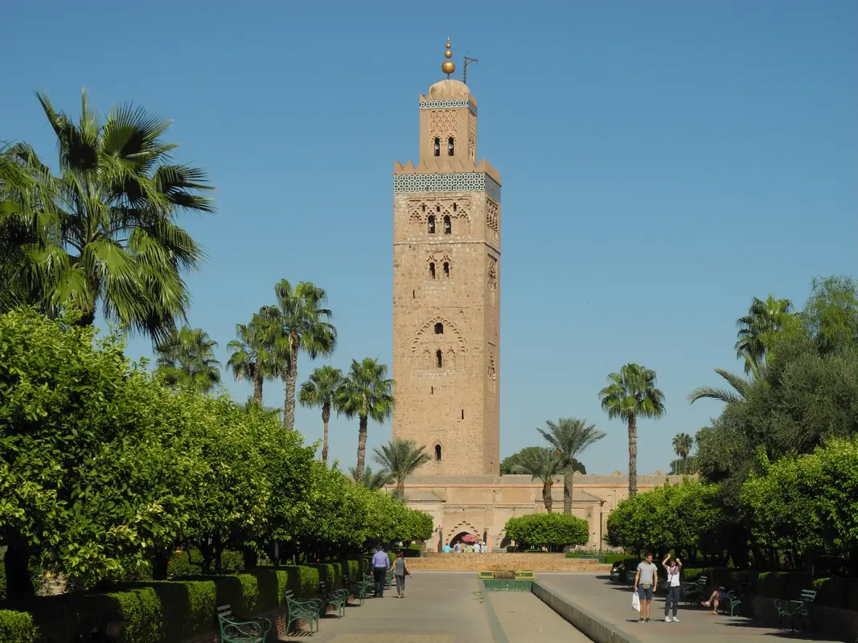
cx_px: 429
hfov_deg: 20.9
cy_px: 322
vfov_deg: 15.7
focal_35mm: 94
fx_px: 2330
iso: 100
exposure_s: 1/1250
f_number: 5
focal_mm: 20.1
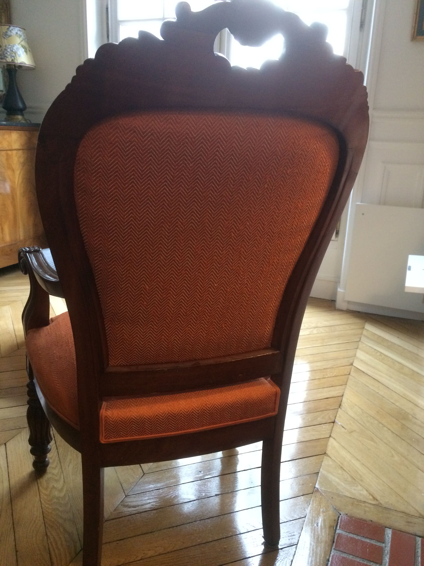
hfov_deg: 48.2
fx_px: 474
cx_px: 212
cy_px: 283
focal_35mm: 29
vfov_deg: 61.7
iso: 320
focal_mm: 4.15
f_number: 2.2
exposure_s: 1/25
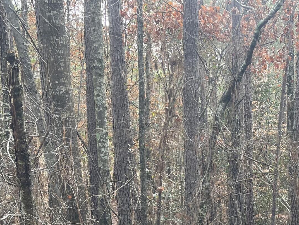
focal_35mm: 70
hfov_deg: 26.9
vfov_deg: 19.7
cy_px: 274
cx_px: 261
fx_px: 605
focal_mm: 5.1
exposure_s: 1/121
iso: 50
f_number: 1.6
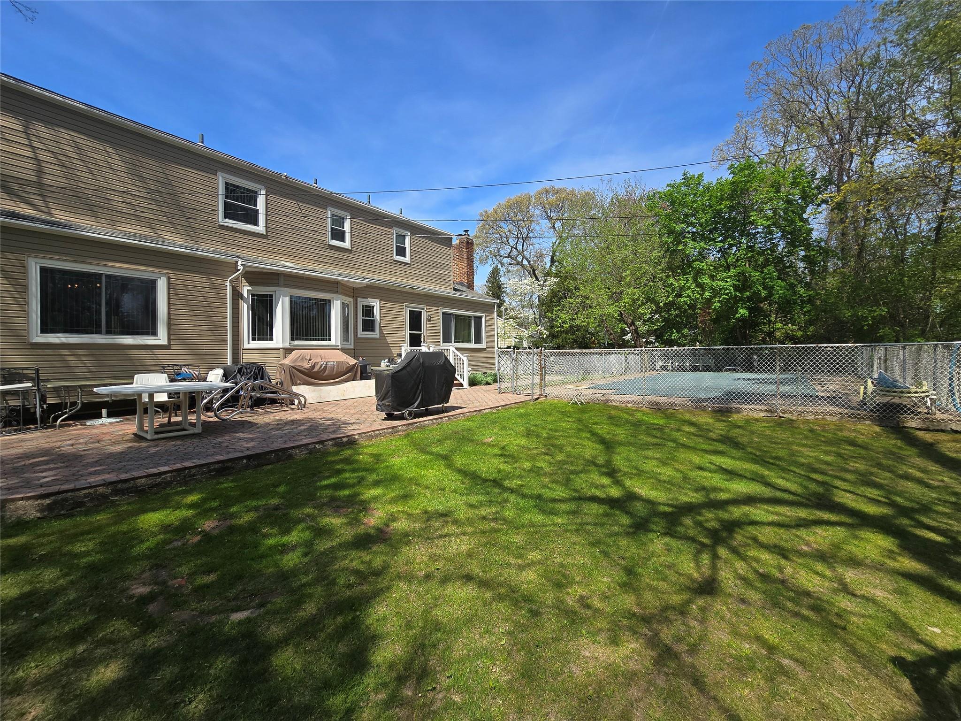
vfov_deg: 89.9
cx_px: 480
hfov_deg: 106.2
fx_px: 361
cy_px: 360
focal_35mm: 13
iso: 50
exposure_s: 1/1663
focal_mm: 2.2
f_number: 2.2
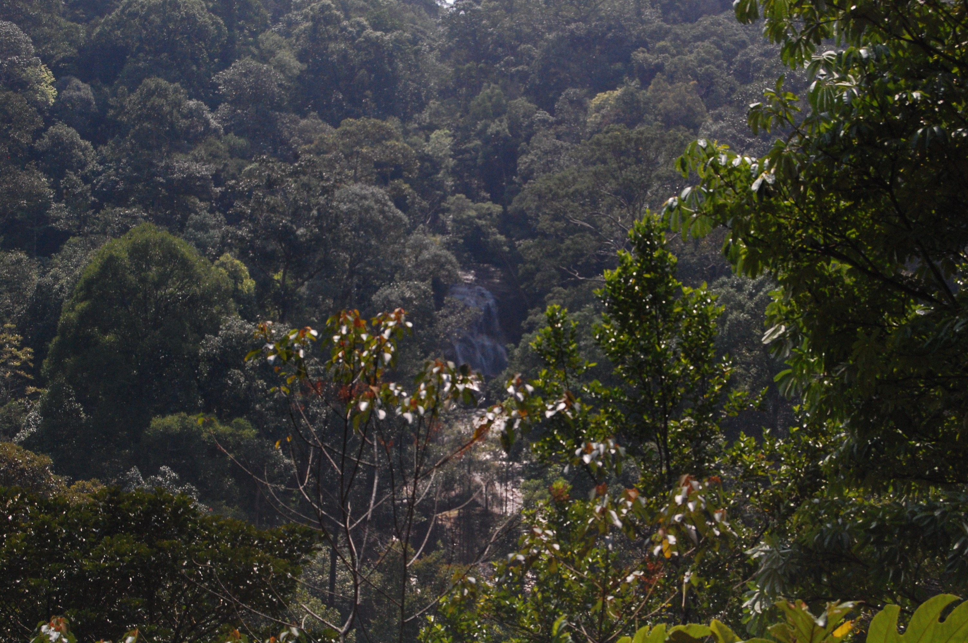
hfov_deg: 24.6
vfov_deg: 16.5
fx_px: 2216
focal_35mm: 82
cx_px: 484
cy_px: 322
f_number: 13
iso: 800
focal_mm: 55
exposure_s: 1/640
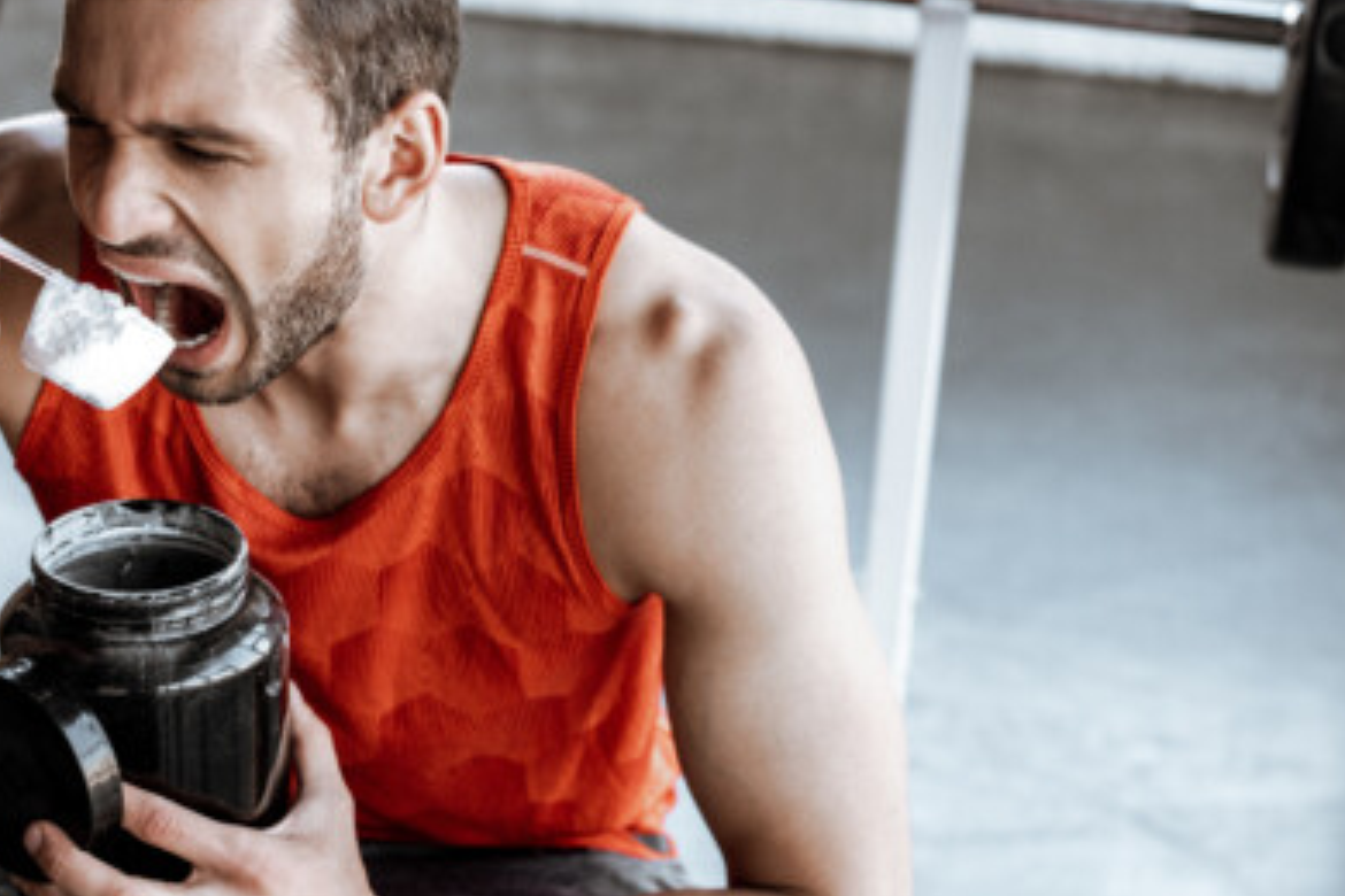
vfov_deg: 17.7
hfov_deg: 26.3
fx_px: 2877
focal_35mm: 77
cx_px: 597
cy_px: 482
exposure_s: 1/200
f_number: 3.5
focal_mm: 50
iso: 500
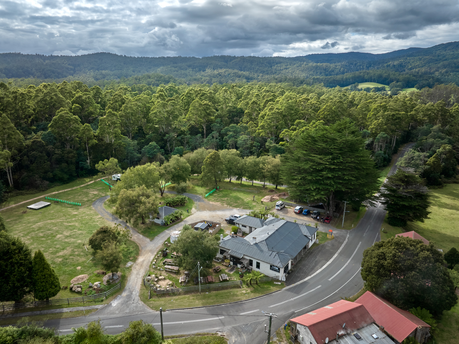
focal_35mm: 24
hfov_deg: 71.6
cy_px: 172
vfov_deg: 56.8
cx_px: 230
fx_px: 318
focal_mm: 12.29
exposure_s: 1/120
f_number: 11
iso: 100
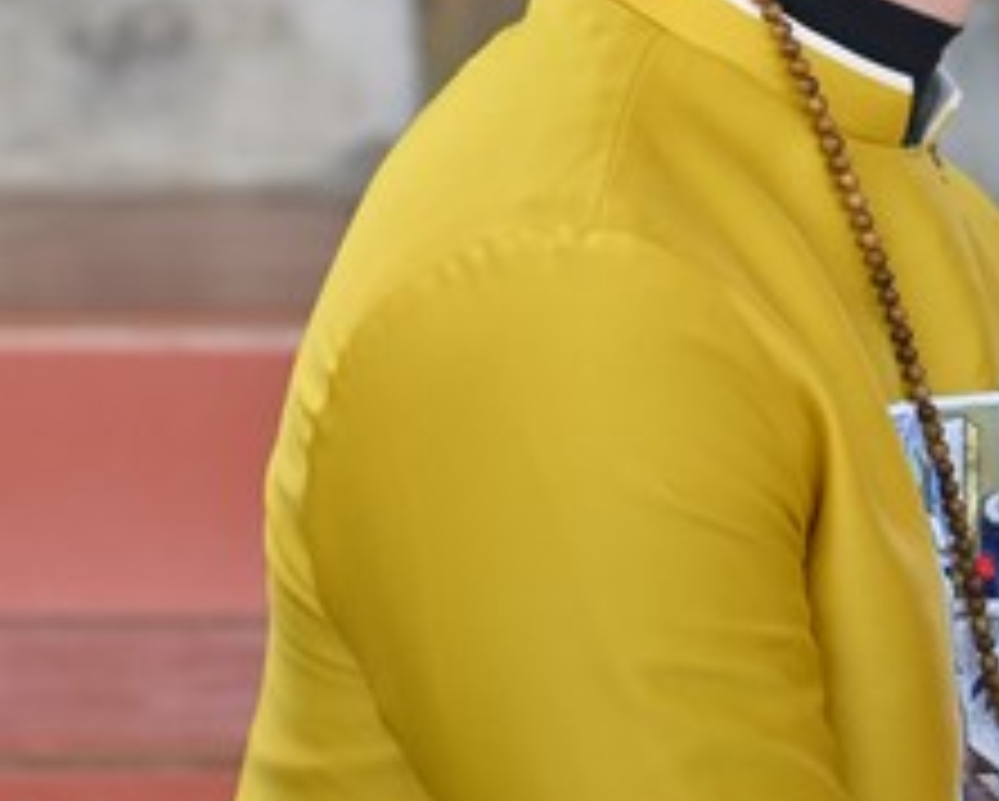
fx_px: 6984
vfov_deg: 6.6
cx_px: 968
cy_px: 459
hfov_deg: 8.1
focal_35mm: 236
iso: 800
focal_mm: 86
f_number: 5
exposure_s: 1/100
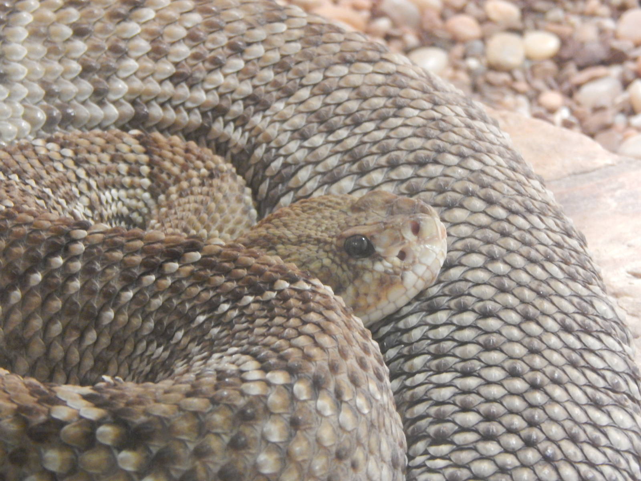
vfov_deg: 4.7
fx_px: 5889
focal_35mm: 318
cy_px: 240
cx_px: 320
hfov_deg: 6.2
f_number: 5.7
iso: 800
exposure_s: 1/8
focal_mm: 56.5
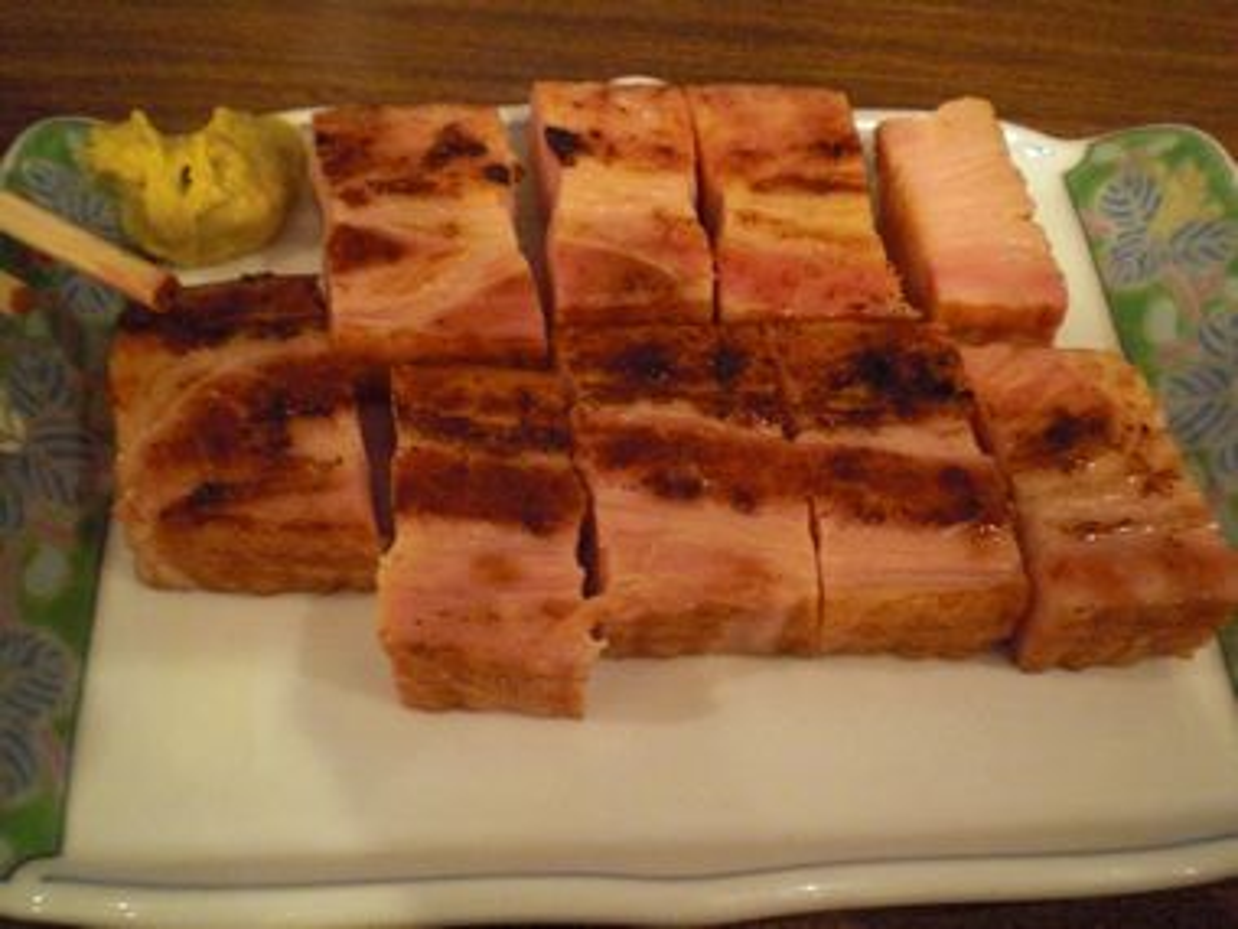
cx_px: 619
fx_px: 1359
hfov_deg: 49.0
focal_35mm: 38
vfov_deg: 37.7
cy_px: 464
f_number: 3.1
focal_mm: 6.3
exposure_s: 1/30
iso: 800
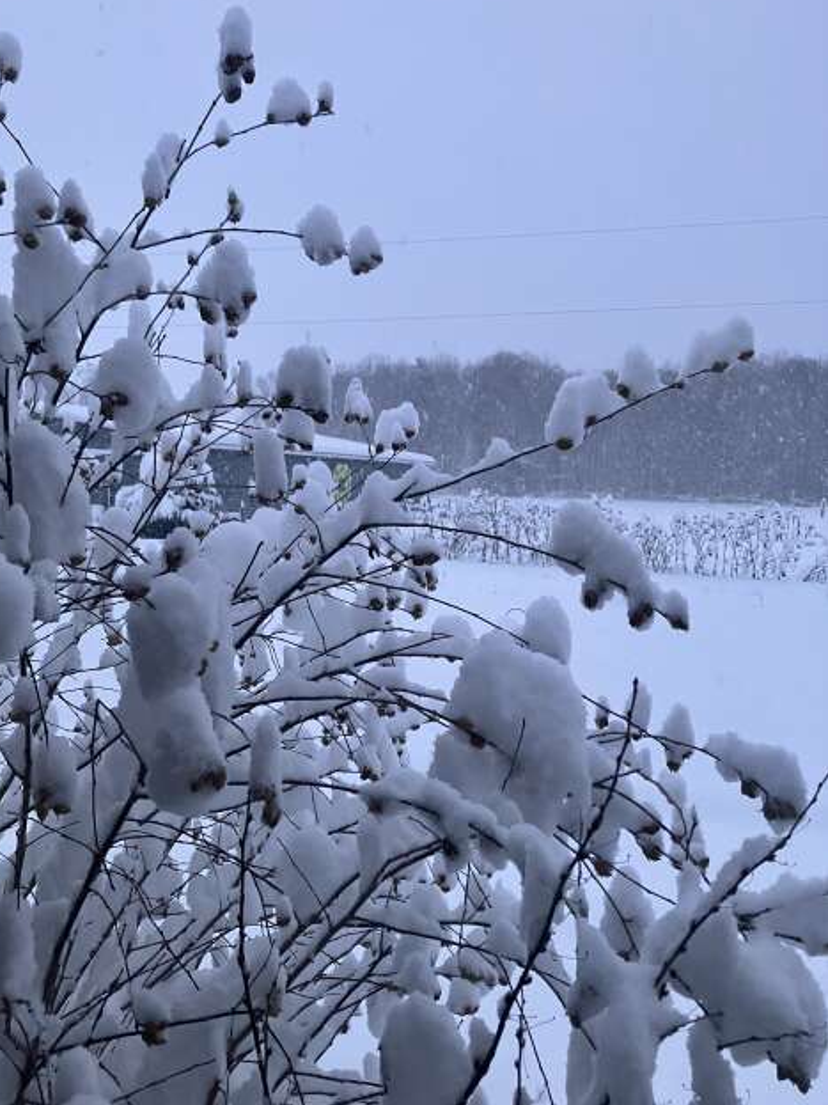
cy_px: 535
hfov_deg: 46.8
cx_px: 387
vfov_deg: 60.0
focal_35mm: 30
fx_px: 957
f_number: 1.8
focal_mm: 3.99
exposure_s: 1/60
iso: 320
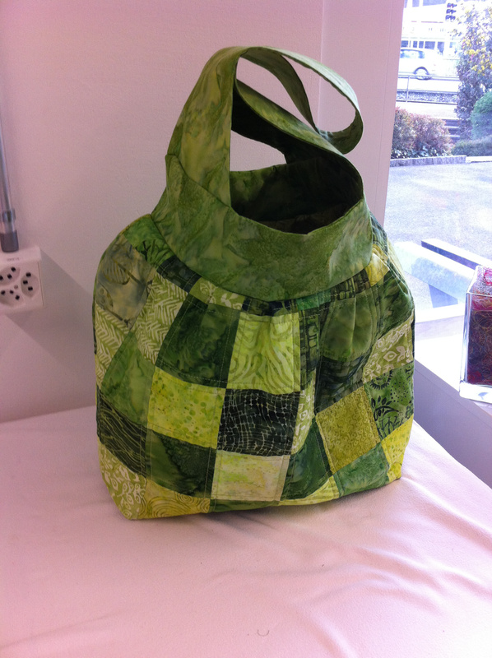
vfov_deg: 52.7
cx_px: 246
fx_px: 665
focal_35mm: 35
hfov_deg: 40.6
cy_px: 329
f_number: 2.8
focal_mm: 3.85
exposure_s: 1/50
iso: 100
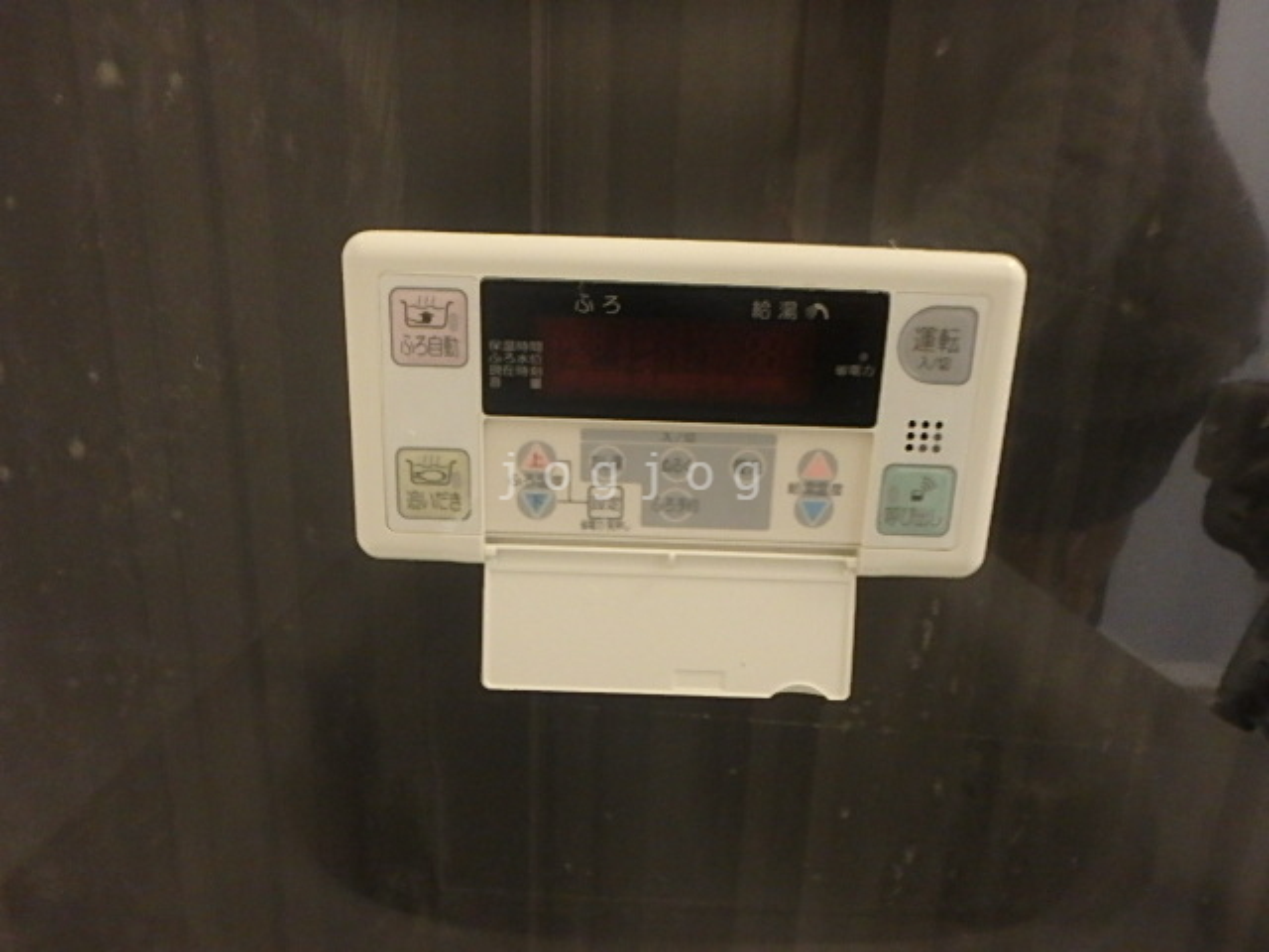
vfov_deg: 63.4
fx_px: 770
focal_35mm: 21
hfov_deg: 79.0
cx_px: 634
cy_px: 476
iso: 800
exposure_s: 1/15
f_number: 3.5
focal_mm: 3.7
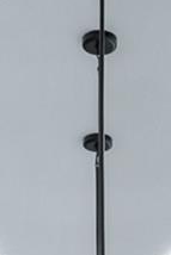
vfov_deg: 10.7
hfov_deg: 9.0
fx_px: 1088
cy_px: 676
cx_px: 115
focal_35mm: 153
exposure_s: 1/3
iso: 640
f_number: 9
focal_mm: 16
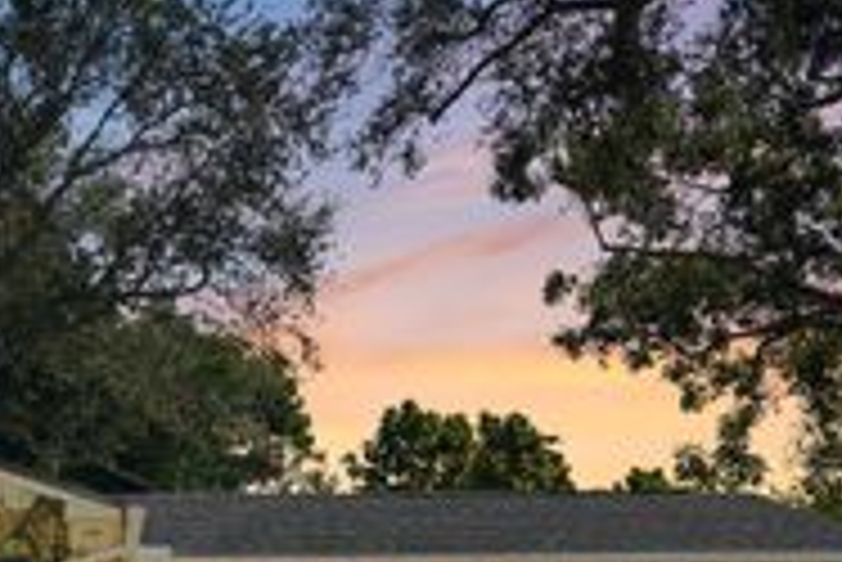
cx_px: 77
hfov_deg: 33.6
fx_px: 1311
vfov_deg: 22.0
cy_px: 717
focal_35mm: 56
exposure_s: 1/40
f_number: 9
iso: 250
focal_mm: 21
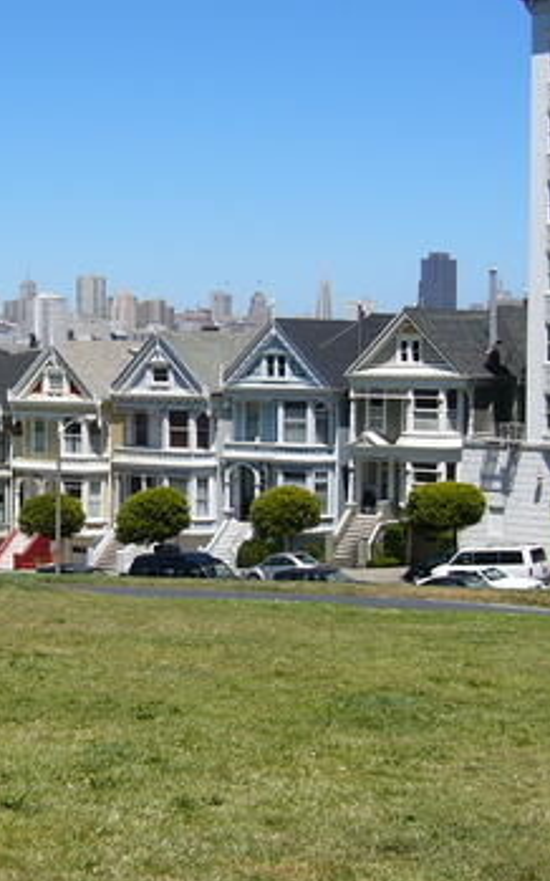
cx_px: 13
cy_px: 401
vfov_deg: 30.2
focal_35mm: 68
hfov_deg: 18.7
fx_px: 1632
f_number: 8
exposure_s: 1/200
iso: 50
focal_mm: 5.8
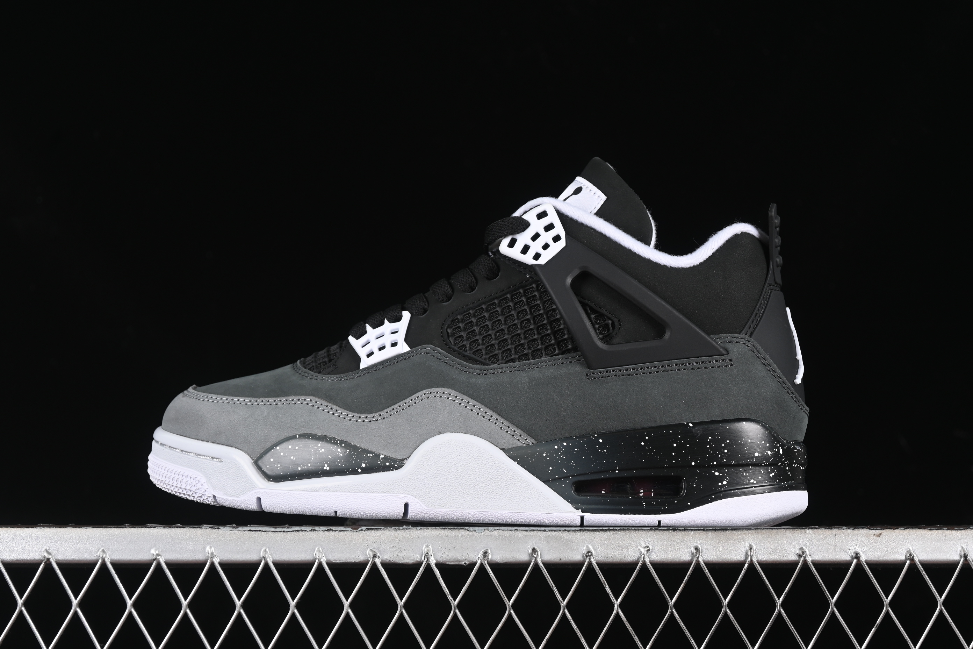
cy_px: 324
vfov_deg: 18.2
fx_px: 2027
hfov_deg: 27.0
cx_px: 486
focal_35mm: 75
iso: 160
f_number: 6.3
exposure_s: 1/60
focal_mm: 50
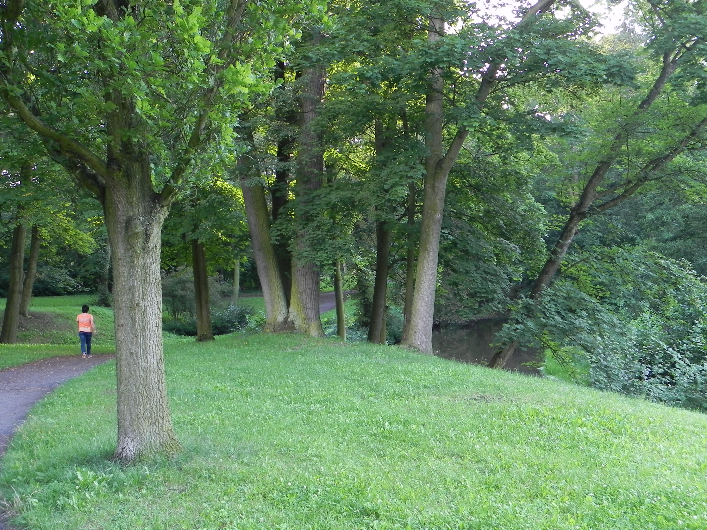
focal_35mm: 41
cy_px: 265
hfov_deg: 45.8
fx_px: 837
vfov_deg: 35.1
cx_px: 354
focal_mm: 7.3
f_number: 3.2
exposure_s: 1/48
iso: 160
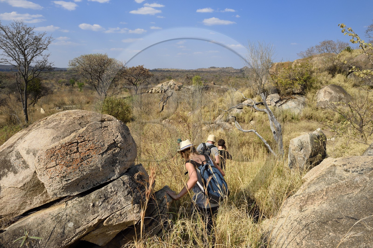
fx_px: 248
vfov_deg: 53.1
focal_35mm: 24
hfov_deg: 73.8
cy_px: 124
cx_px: 186
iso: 400
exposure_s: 1/500
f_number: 11
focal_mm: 24
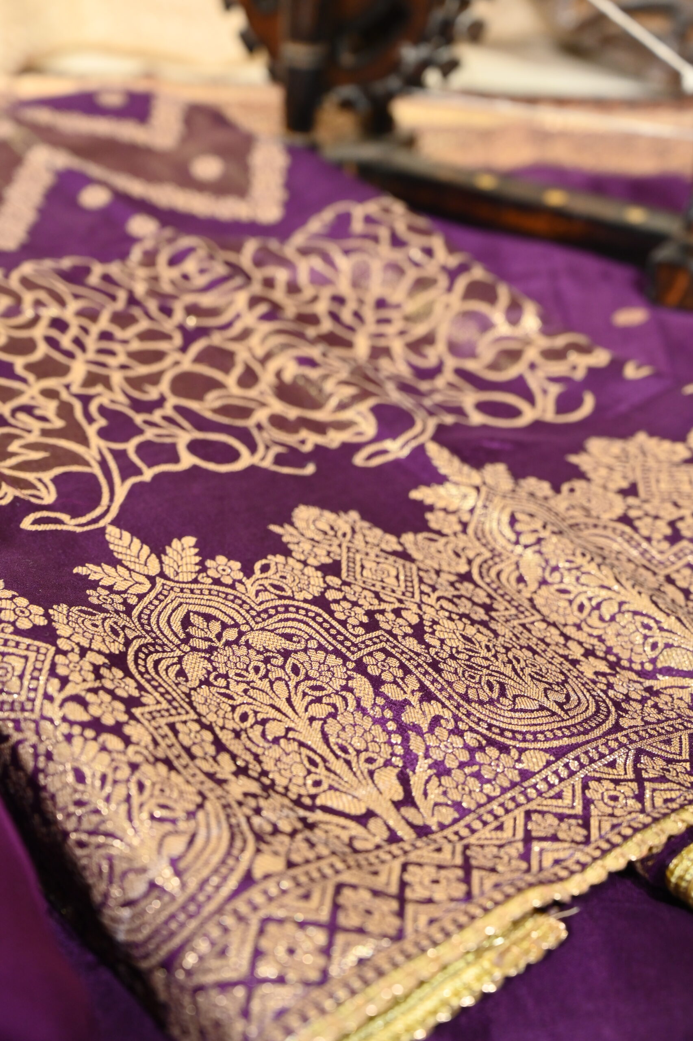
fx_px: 1589
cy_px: 520
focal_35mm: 55
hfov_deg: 24.6
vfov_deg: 36.3
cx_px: 346
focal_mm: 55
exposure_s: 1/160
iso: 1250
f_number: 5.6
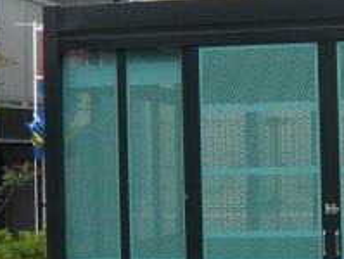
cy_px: 69
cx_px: 226
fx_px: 1215
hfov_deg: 16.1
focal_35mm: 122
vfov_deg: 12.2
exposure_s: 1/200
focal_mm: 6.2
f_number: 4.3
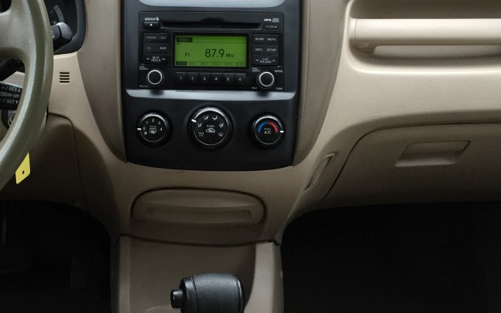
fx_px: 601
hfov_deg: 44.5
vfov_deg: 28.9
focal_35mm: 44
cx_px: 158
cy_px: 88
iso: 50
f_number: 2.2
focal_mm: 4.15
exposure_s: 1/30
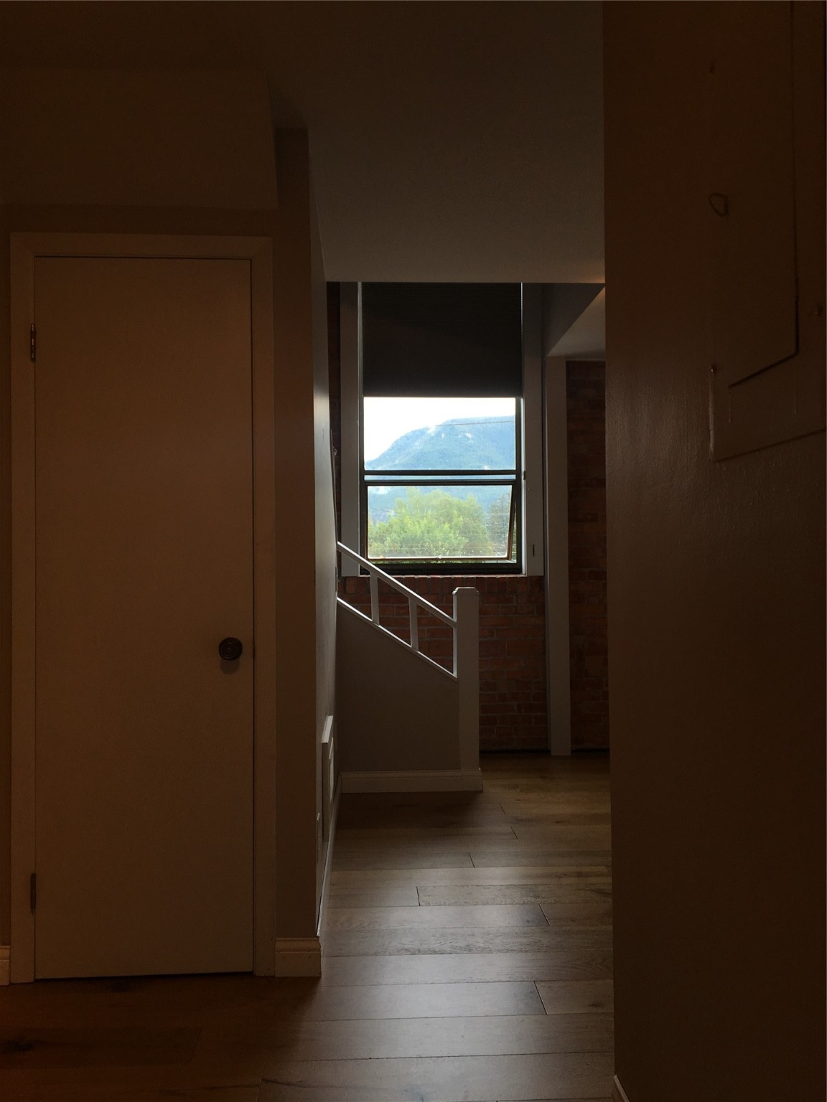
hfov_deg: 48.2
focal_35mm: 29
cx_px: 414
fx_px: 924
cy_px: 551
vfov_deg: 61.7
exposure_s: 1/139
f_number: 2.2
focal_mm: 4.15
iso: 25
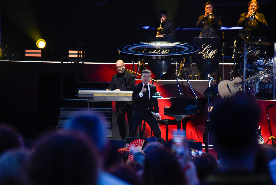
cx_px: 138
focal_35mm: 300
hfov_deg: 6.9
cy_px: 92
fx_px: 2301
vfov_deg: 4.6
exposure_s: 1/200
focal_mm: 300
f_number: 5.6
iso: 3200
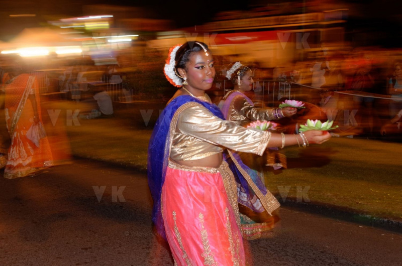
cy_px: 133
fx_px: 401
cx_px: 201
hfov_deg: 53.2
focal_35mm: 36
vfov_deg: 36.7
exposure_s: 1/6
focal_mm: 24
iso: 400
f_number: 4
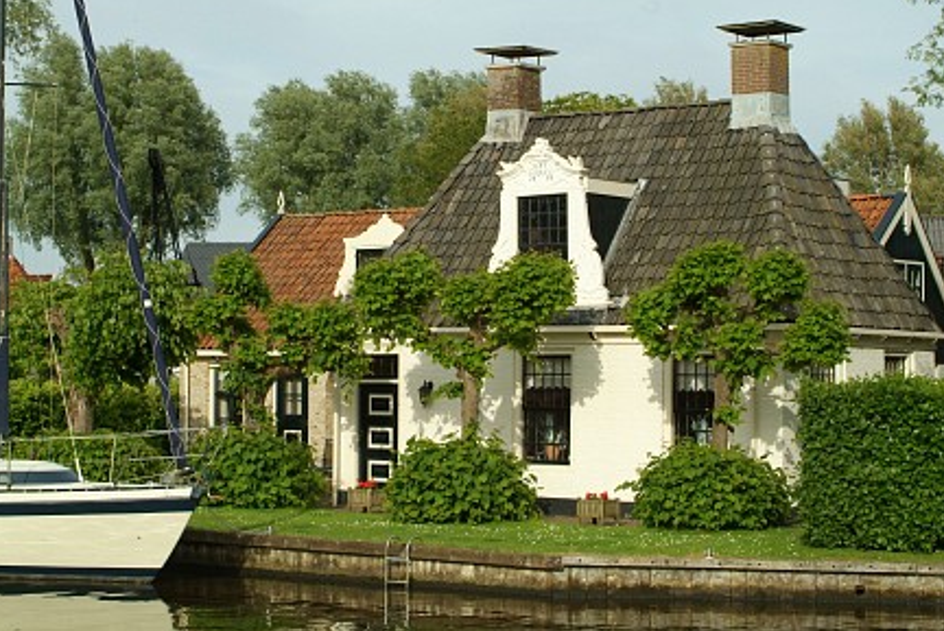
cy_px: 305
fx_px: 1969
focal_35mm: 75
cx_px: 479
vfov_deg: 18.2
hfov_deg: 27.0
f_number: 9.5
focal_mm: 48
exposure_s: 1/500
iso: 400
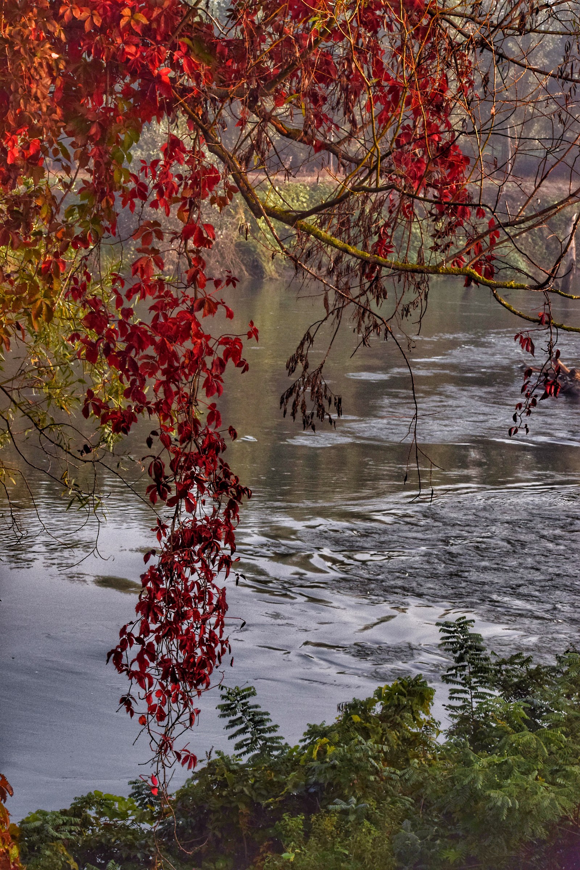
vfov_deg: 17.5
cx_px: 290
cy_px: 435
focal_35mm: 117
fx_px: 2827
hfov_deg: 11.7
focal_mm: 78
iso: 200
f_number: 16
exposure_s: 1/200
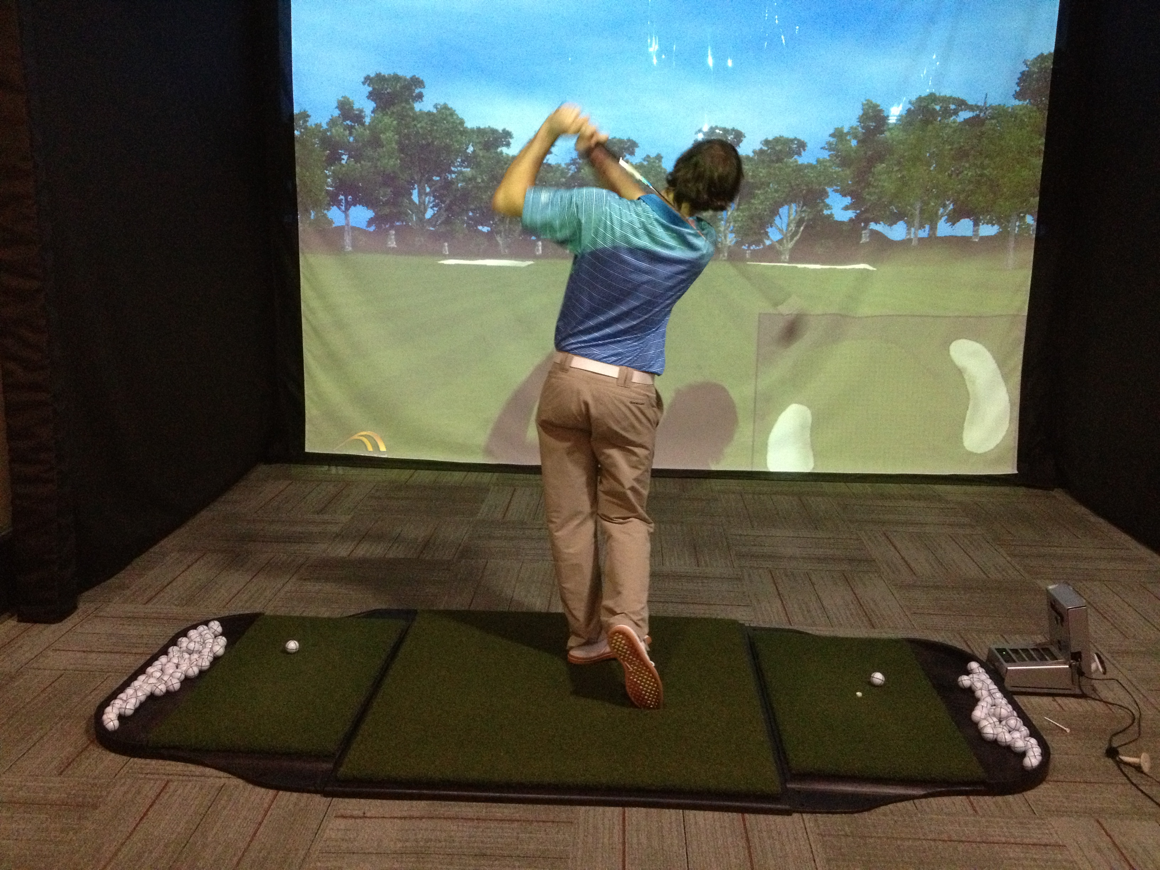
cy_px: 435
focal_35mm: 35
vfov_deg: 40.7
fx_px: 1173
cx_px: 580
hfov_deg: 52.6
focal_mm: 4.28
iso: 500
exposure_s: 1/15
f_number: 2.4
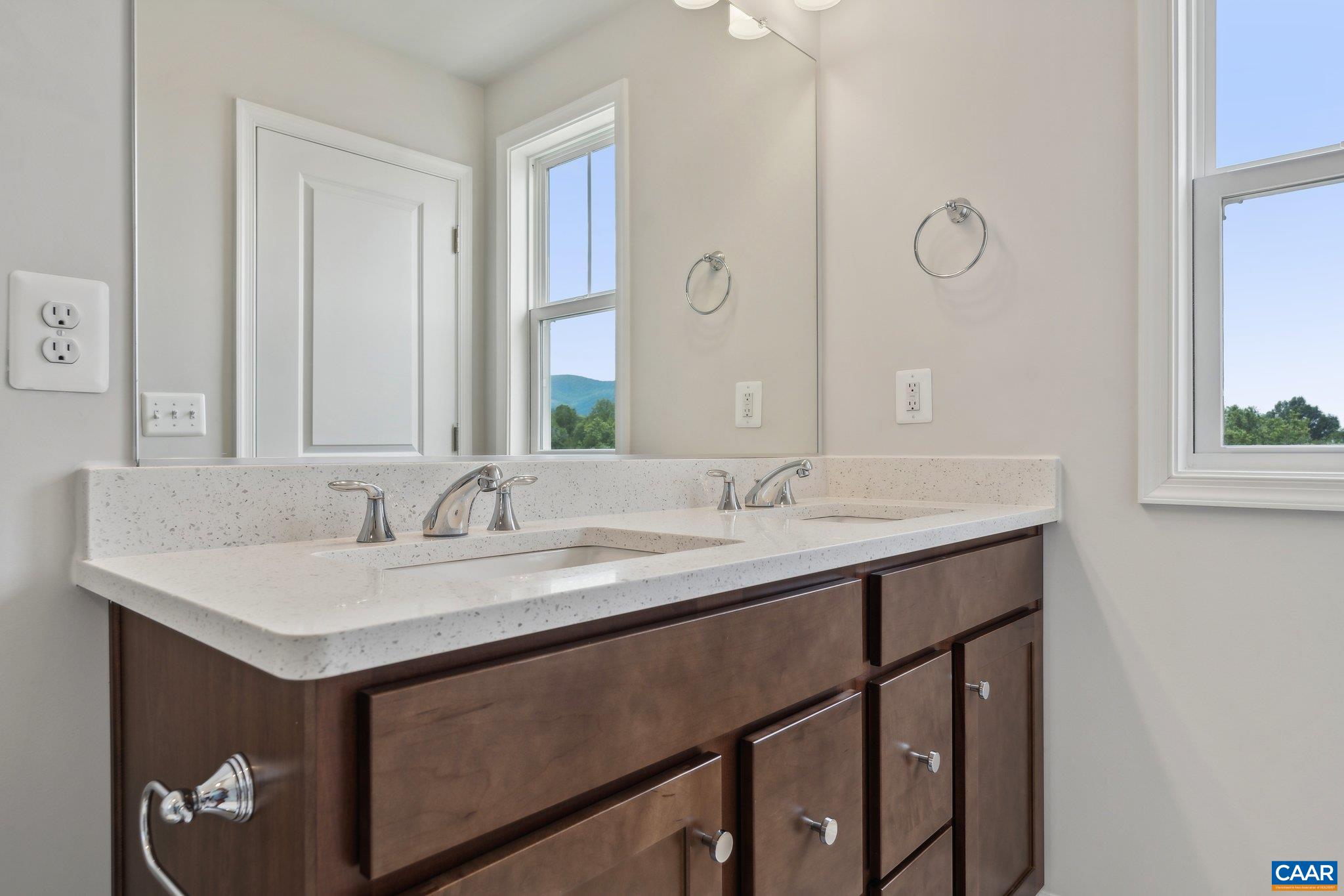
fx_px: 747
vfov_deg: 61.9
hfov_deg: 84.0
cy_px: 448
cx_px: 672
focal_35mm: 20
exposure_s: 1/25
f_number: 7.1
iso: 160
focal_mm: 20
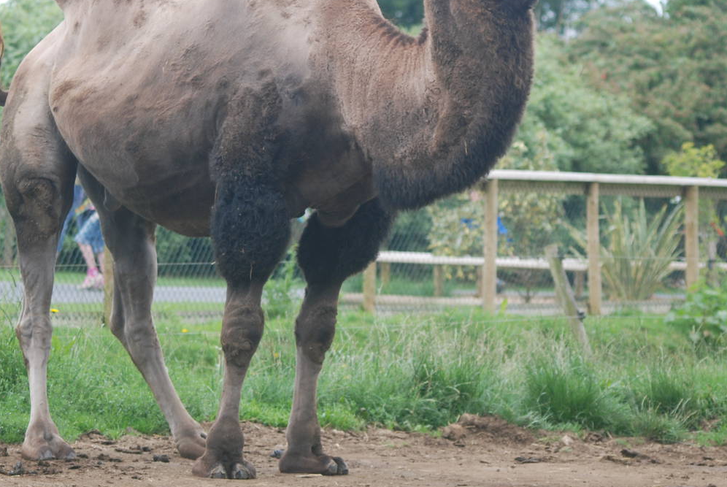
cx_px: 250
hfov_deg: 8.5
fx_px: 4873
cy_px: 141
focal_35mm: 241
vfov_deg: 5.7
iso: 200
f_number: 4.5
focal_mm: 100
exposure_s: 1/320
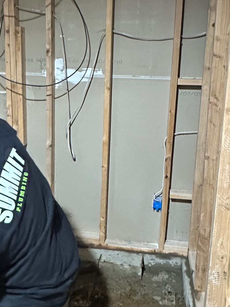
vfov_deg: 42.9
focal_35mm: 44
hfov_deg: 32.7
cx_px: 84
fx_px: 390
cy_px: 136
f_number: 2.2
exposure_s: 1/60
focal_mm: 2.22
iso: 1250
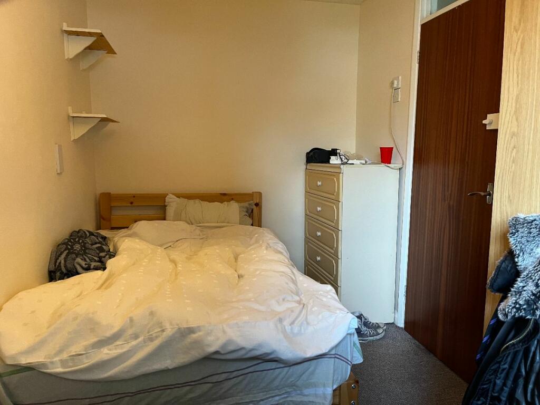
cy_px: 202
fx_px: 406
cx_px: 270
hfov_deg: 67.3
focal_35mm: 26
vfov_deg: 53.1
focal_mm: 5.1
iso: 320
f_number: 1.6
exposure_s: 1/60
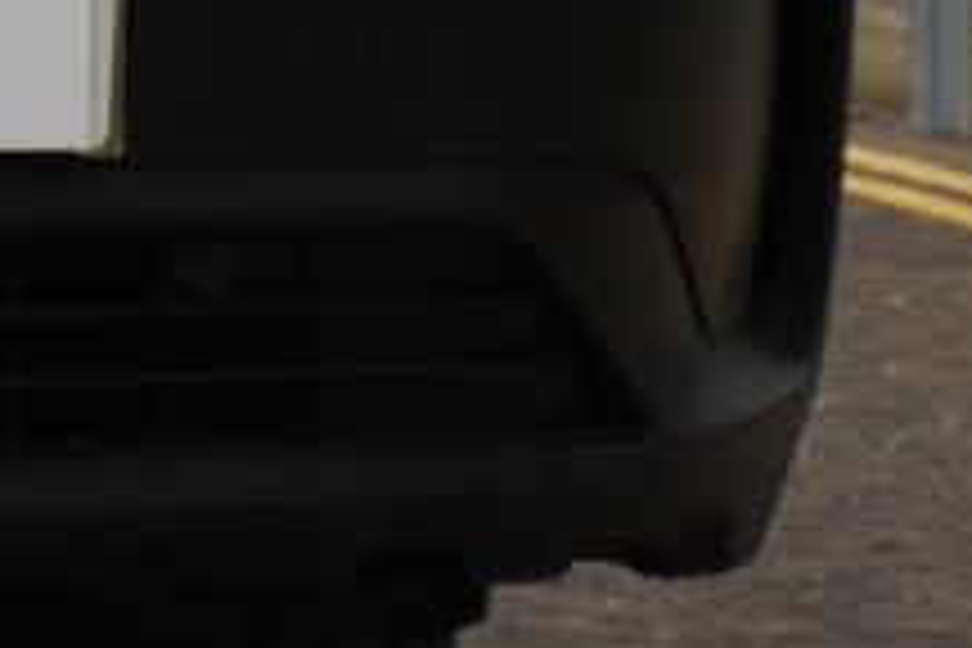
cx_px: -2344
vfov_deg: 2.5
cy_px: -747
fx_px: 15011
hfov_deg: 3.6
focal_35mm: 556
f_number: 5.6
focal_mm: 50
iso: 400
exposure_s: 1/200
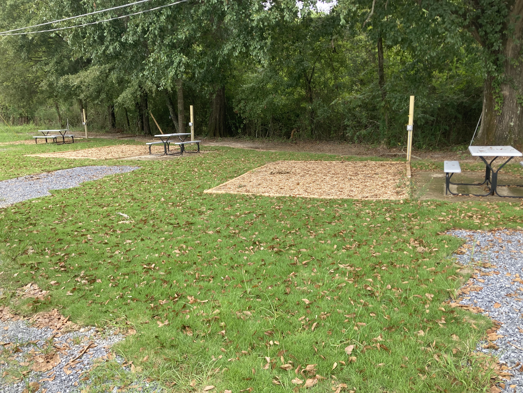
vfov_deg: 49.7
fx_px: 423
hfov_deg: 63.4
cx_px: 262
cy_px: 196
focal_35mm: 28
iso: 25
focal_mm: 3.99
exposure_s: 1/121
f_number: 1.8
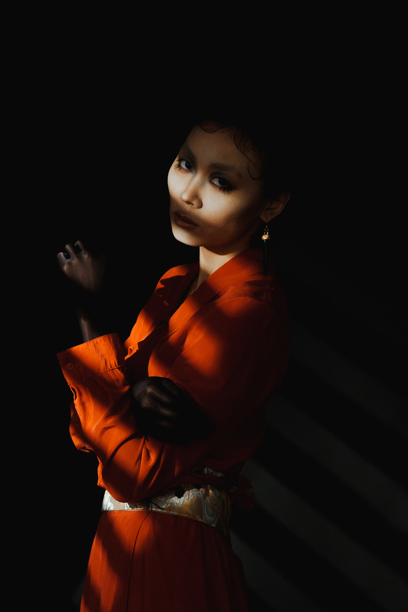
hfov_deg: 16.3
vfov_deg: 24.2
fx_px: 1428
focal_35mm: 84
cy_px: 306
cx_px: 204
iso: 500
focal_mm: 56.3
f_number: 4
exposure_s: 1/100
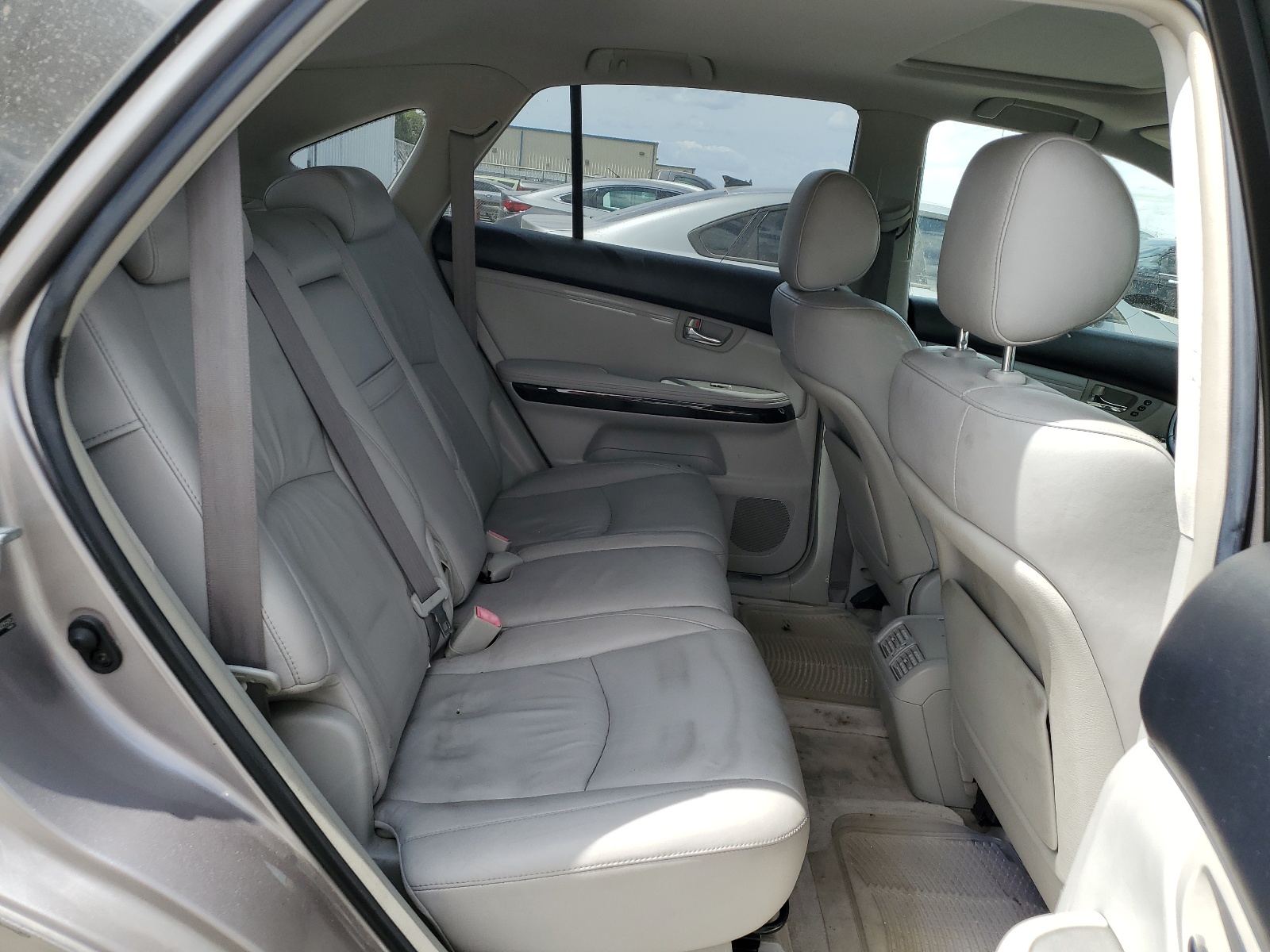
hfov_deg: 67.3
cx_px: 635
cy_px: 476
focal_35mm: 26
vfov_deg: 53.1
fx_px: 954
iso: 50
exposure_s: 1/1250
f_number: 1.5
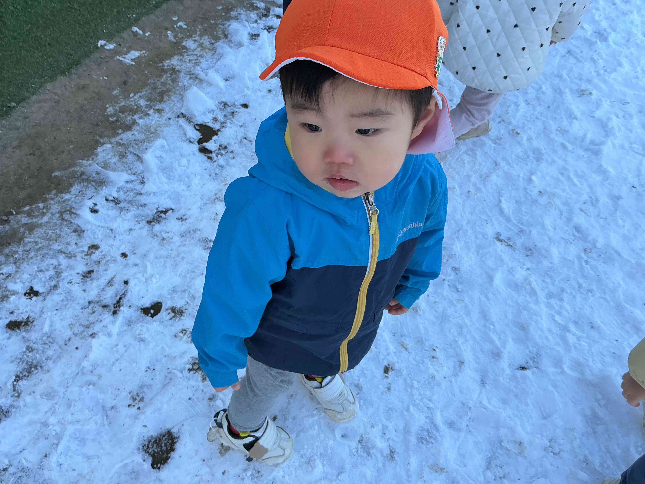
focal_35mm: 29
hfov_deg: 61.7
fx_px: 540
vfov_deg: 48.2
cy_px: 242
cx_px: 322
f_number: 1.8
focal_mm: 3
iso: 25
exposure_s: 1/397
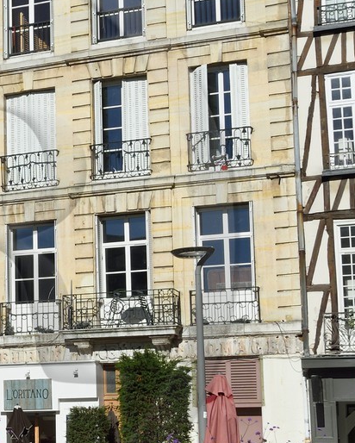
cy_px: 244
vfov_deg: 18.3
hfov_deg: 14.0
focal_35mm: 105
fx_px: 1377
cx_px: -121
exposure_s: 1/320
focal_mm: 36
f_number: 22
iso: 800
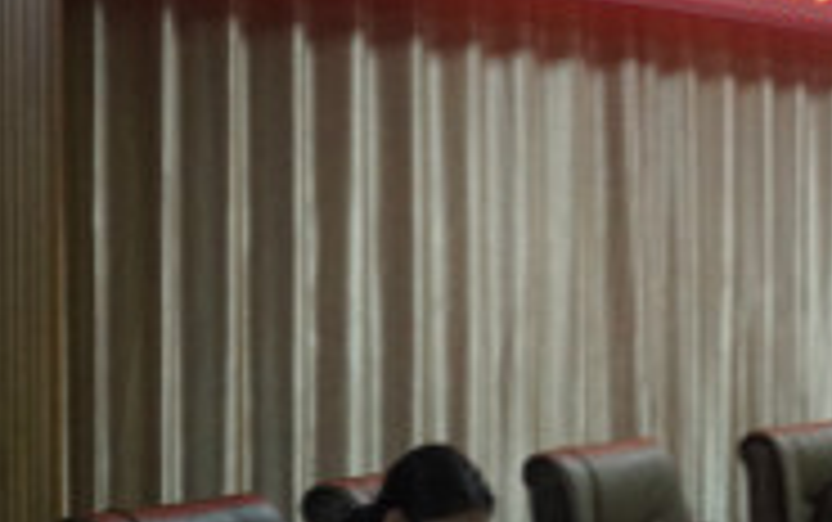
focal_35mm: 119
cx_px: 908
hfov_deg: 17.0
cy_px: 200
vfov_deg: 11.0
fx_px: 2701
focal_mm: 36
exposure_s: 1/160
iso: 4000
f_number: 4
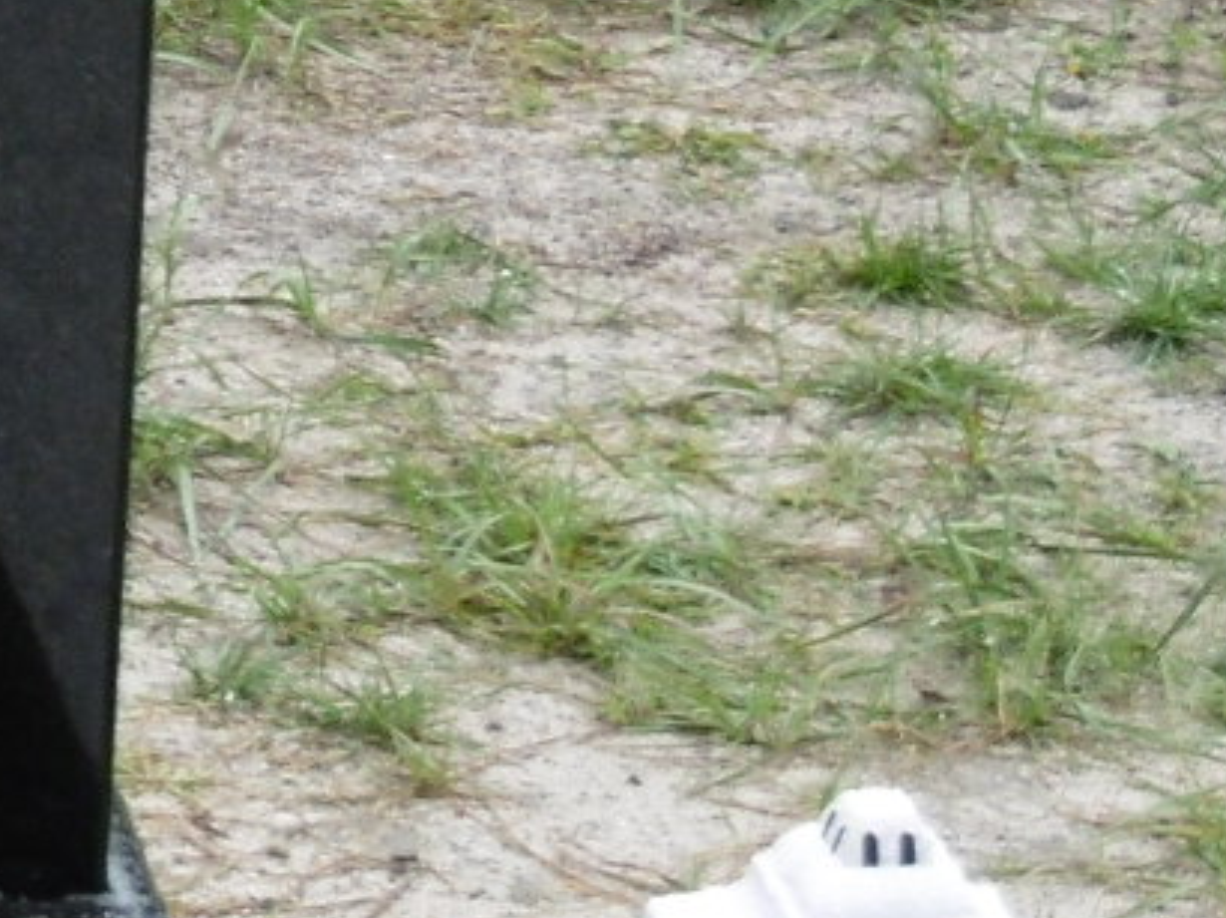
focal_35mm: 295
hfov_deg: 6.5
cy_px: -520
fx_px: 10442
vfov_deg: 5.0
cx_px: -1169
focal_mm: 10.5
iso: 100
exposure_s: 1/100
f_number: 4.2
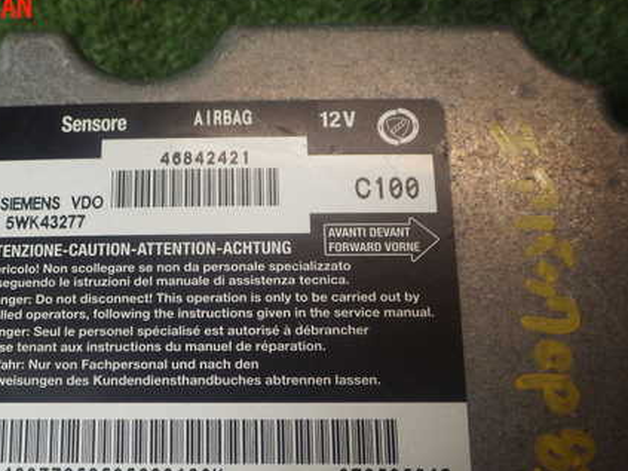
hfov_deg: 42.4
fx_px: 798
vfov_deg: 32.5
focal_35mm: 44
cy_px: 324
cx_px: 208
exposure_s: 1/200
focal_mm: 5.5
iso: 250
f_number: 3.1
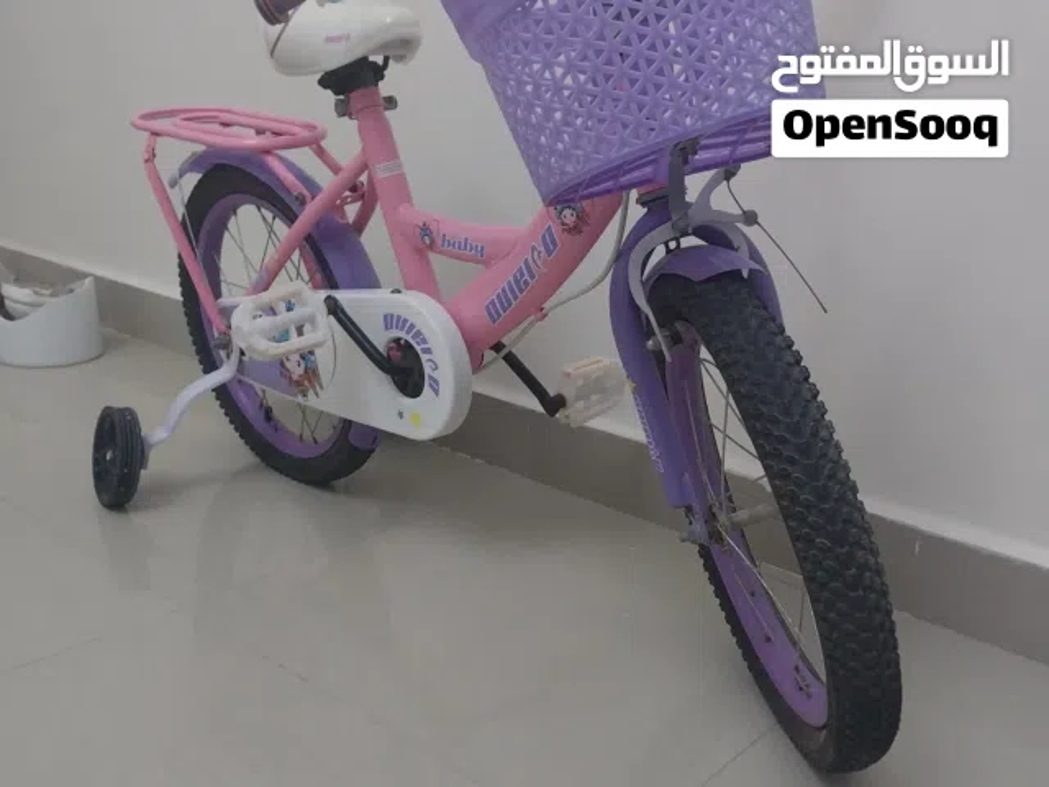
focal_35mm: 26
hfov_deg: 67.3
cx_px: 524
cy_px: 394
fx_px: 788
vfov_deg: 53.1
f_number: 1.8
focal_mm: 4
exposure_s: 1/25
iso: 320
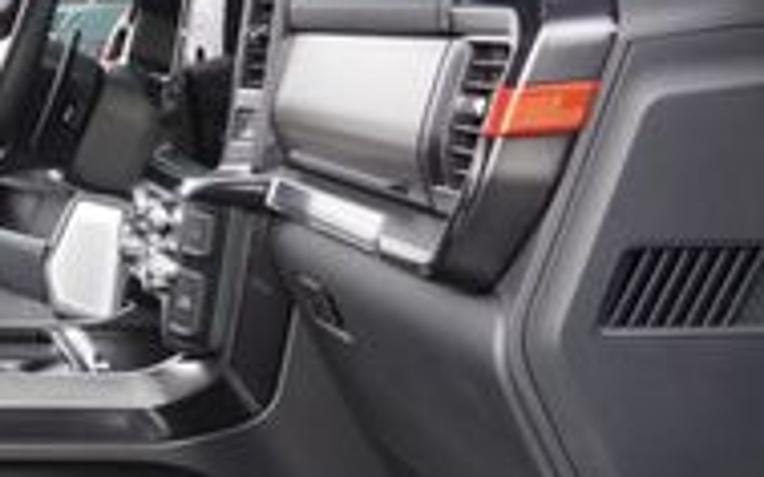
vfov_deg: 15.6
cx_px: -174
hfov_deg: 22.7
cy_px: 356
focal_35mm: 83
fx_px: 1728
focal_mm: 16
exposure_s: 1/60
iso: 160
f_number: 4
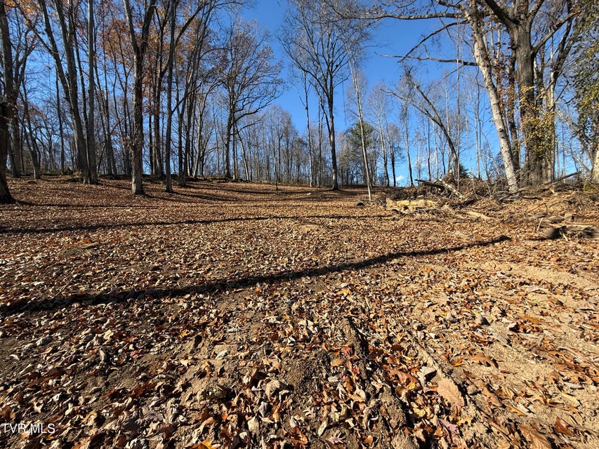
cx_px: 300
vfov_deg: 85.7
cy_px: 224
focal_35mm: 14
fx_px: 242
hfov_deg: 102.1
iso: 50
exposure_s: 1/779
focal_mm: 2.22
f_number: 2.2
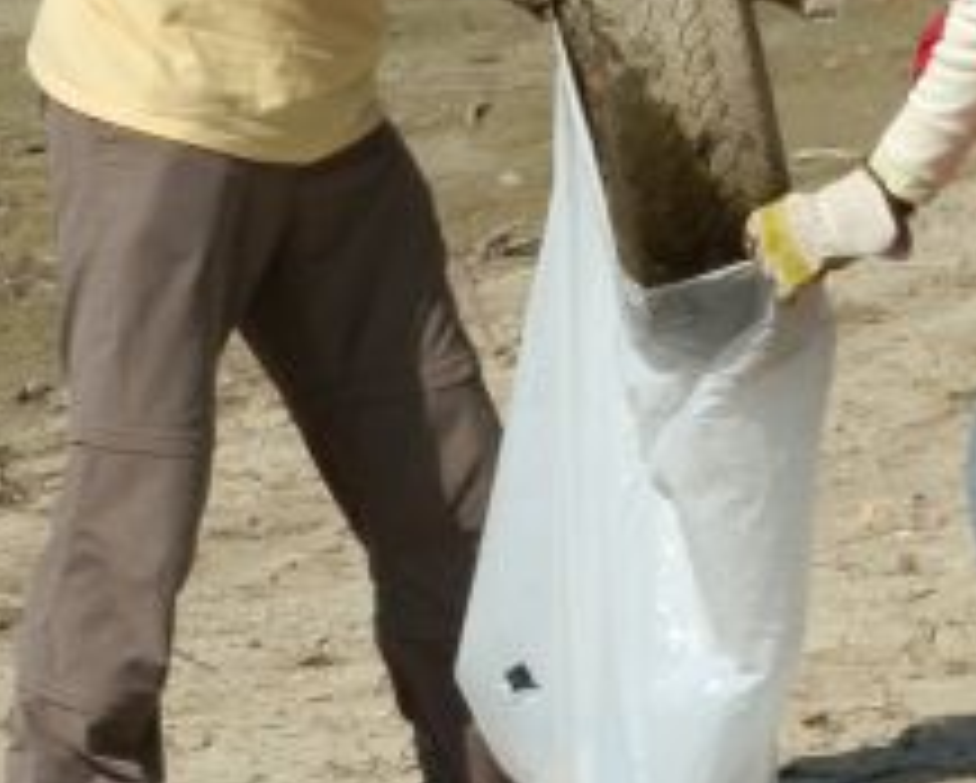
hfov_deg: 6.1
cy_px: 140
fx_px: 9136
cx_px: 837
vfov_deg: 4.9
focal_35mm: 316
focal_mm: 19.78
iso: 64
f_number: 4.1
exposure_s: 1/1000
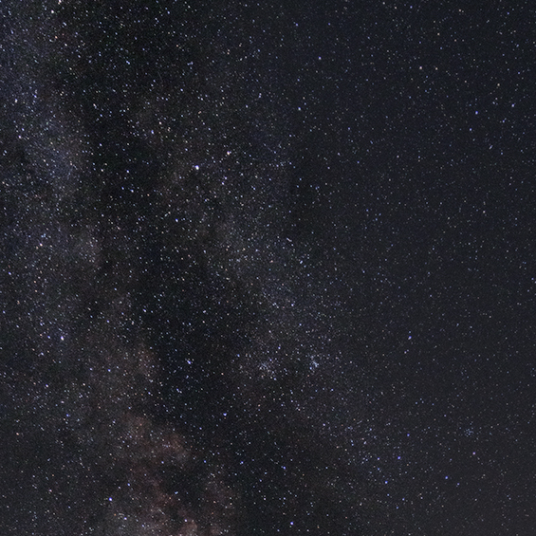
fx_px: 911
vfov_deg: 26.4
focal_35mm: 52
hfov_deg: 32.7
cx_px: 309
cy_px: 743
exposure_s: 13
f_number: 2.8
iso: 1600
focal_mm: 18
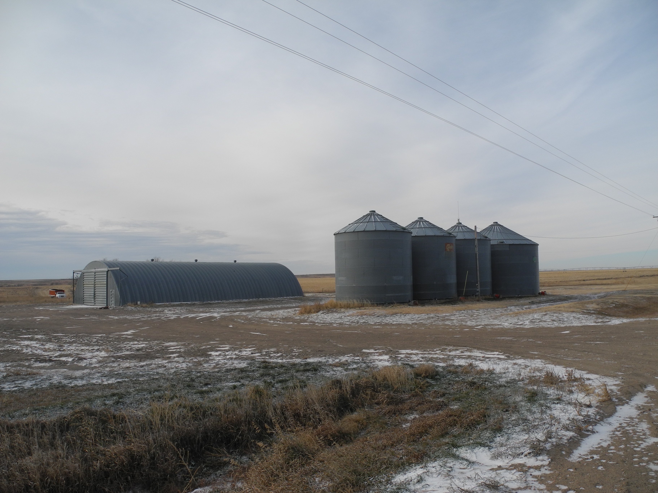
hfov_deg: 63.4
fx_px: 532
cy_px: 246
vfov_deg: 49.7
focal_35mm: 28
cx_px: 329
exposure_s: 1/800
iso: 100
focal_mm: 6
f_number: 4
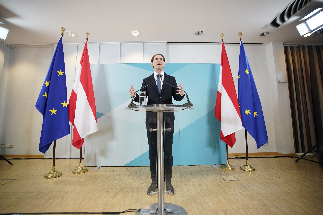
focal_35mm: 16
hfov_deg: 96.7
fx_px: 144
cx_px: 162
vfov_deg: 73.7
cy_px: 108
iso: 1600
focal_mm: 16
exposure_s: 1/500
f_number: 2.8
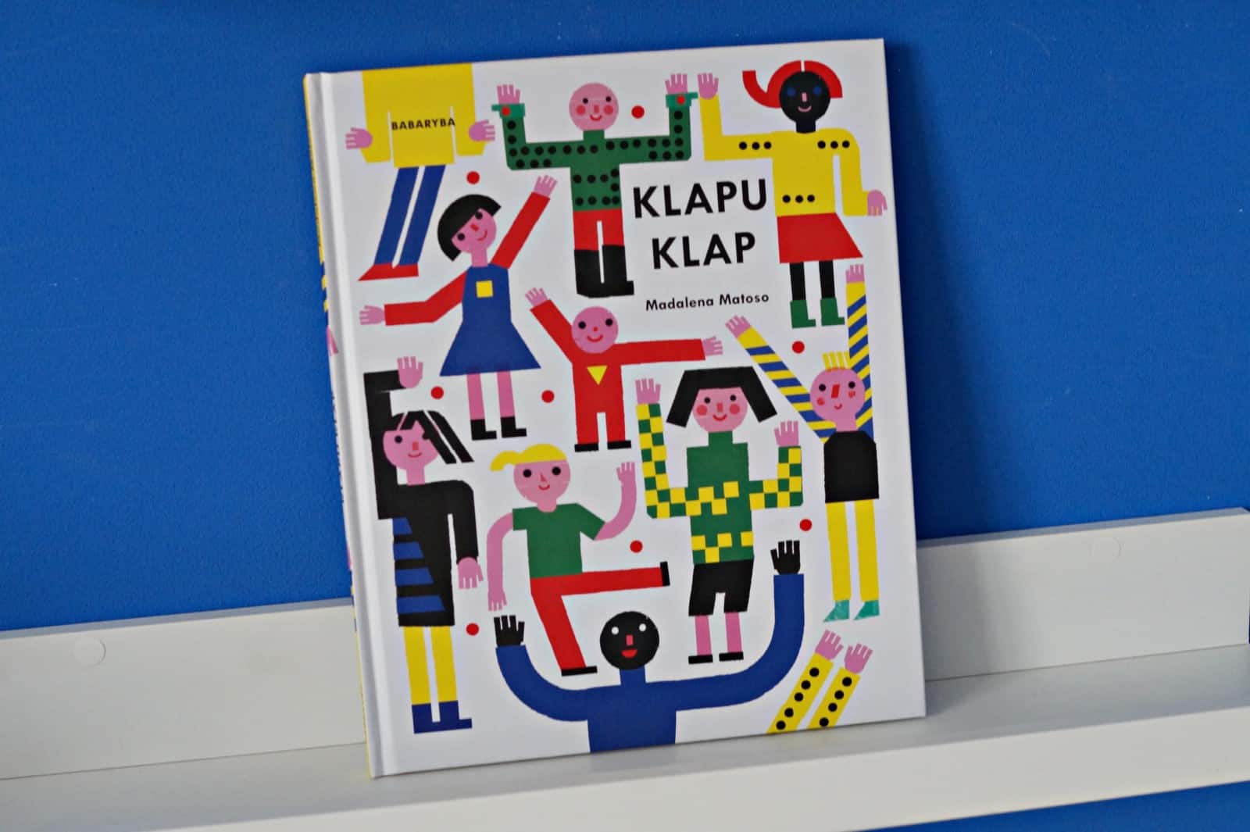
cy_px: 416
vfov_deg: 25.7
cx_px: 625
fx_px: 1822
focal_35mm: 52
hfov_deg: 37.9
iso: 1000
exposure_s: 1/60
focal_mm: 35
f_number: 4
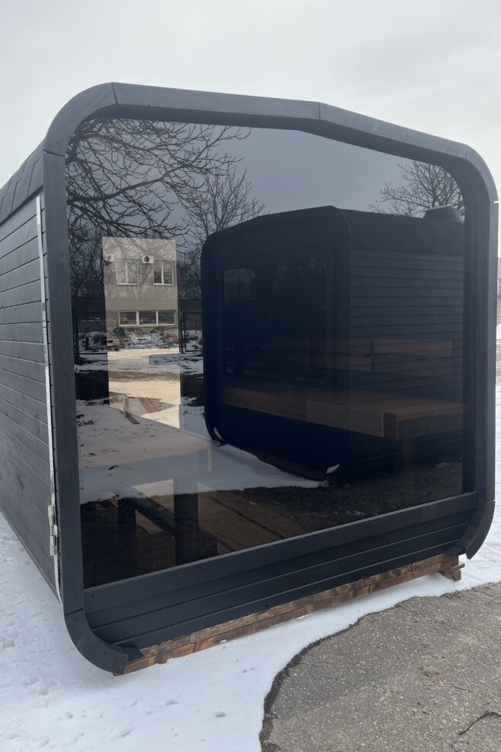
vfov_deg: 65.5
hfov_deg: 46.3
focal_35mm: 28
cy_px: 369
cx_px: 220
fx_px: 585
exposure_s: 1/1117
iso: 50
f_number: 1.6
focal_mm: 5.1
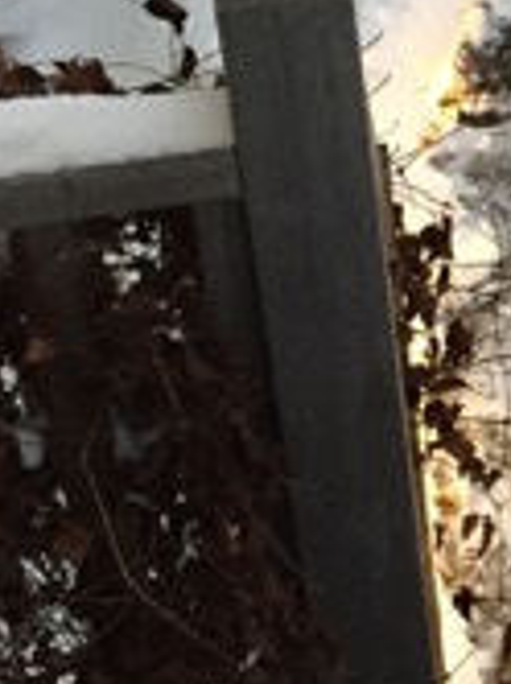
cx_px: 746
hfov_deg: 12.6
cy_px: 45
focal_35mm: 112
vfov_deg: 17.3
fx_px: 2210
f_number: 2.2
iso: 200
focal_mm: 4.15
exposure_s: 1/30
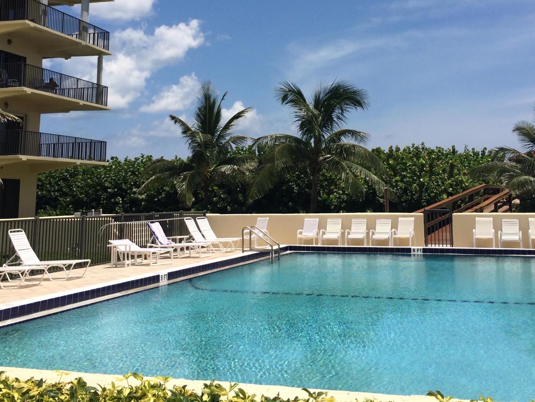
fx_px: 711
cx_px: 285
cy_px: 95
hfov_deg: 41.2
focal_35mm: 46
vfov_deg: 30.9
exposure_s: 1/3425
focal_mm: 4.12
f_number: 2.2
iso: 32
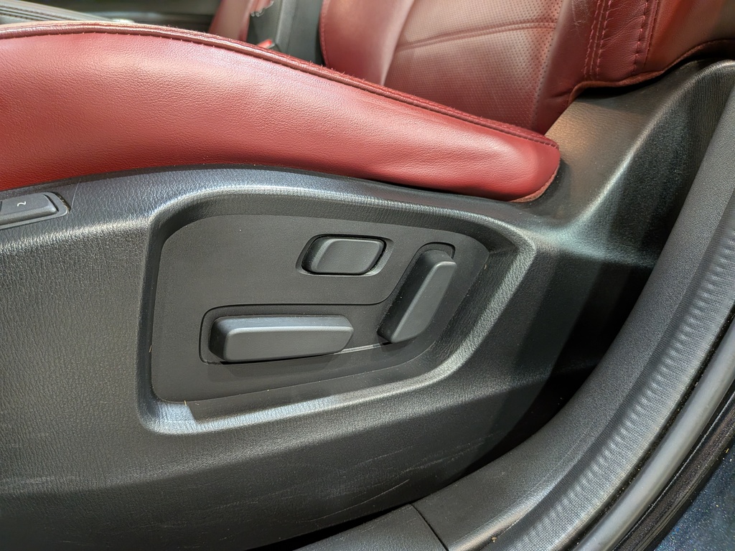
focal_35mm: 24
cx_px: 368
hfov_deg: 71.6
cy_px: 276
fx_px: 510
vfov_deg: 56.8
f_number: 1.7
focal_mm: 4.53
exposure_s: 1/60
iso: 437
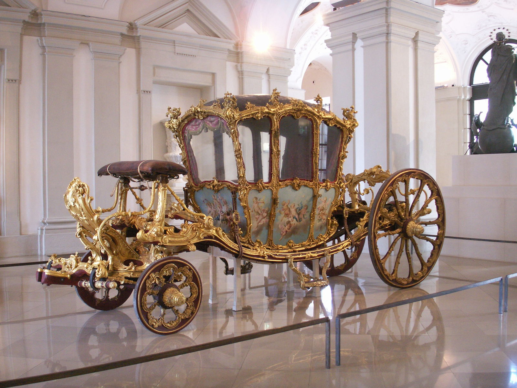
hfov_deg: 50.1
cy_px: 194
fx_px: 553
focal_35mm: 37
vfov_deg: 38.7
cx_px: 258
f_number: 3.5
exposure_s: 1/10
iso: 160
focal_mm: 7.7
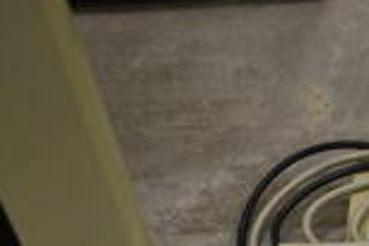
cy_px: 345
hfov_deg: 17.3
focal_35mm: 108
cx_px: 533
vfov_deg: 12.2
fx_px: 1107
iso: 180
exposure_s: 1/30
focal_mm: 18
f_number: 3.5
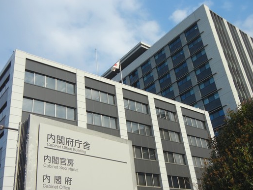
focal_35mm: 37
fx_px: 270
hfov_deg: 50.1
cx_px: 136
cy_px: 103
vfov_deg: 38.6
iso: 160
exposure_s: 1/294
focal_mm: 6.2
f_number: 7.2
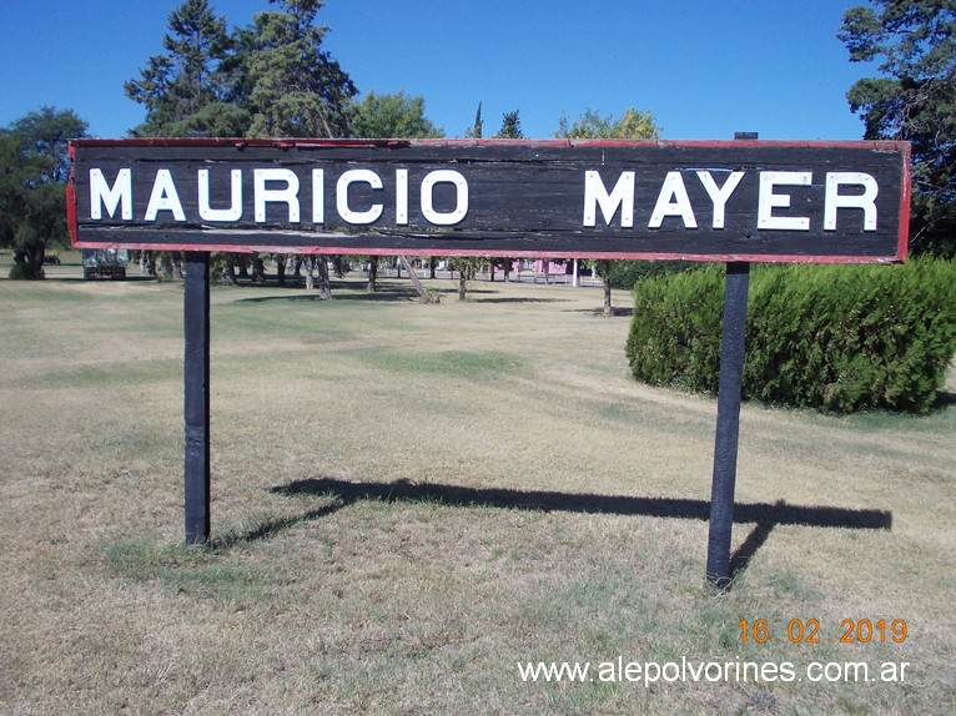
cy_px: 358
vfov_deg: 37.7
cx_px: 478
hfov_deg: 49.0
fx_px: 1049
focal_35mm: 38
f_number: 6.2
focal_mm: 5.3
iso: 80
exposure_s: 1/320
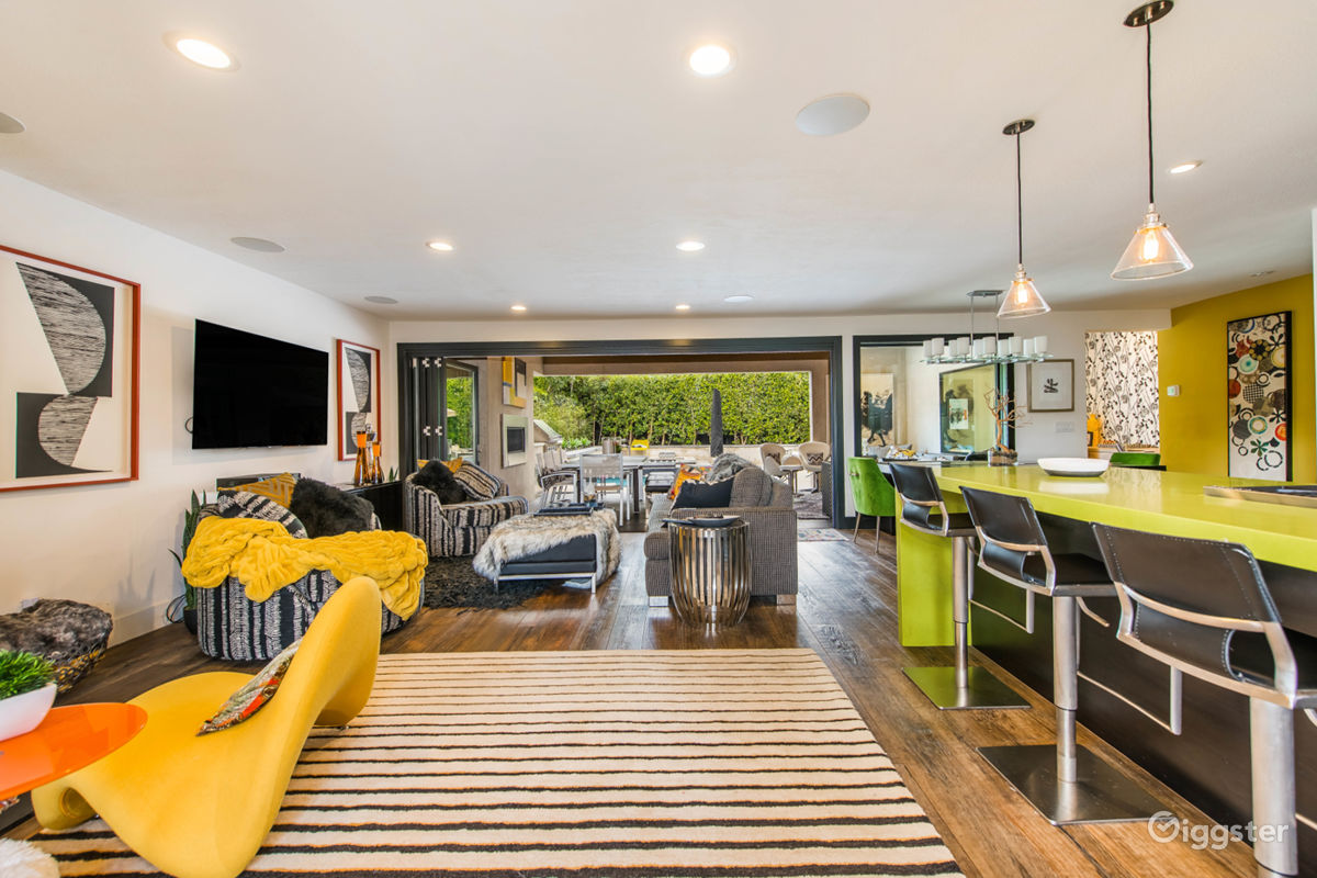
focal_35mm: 15
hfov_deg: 100.4
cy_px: 439
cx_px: 658
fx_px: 549
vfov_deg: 77.3
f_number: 5.6
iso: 100
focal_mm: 15
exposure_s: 1/100
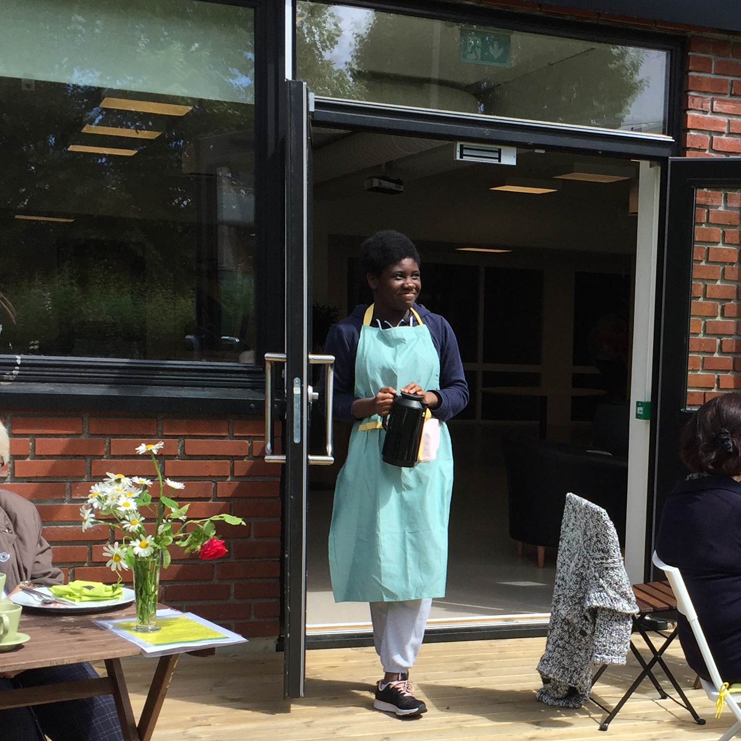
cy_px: 510
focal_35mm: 58
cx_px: 626
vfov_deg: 29.3
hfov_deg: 28.7
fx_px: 1405
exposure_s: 1/1647
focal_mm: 4.15
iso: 32
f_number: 2.2
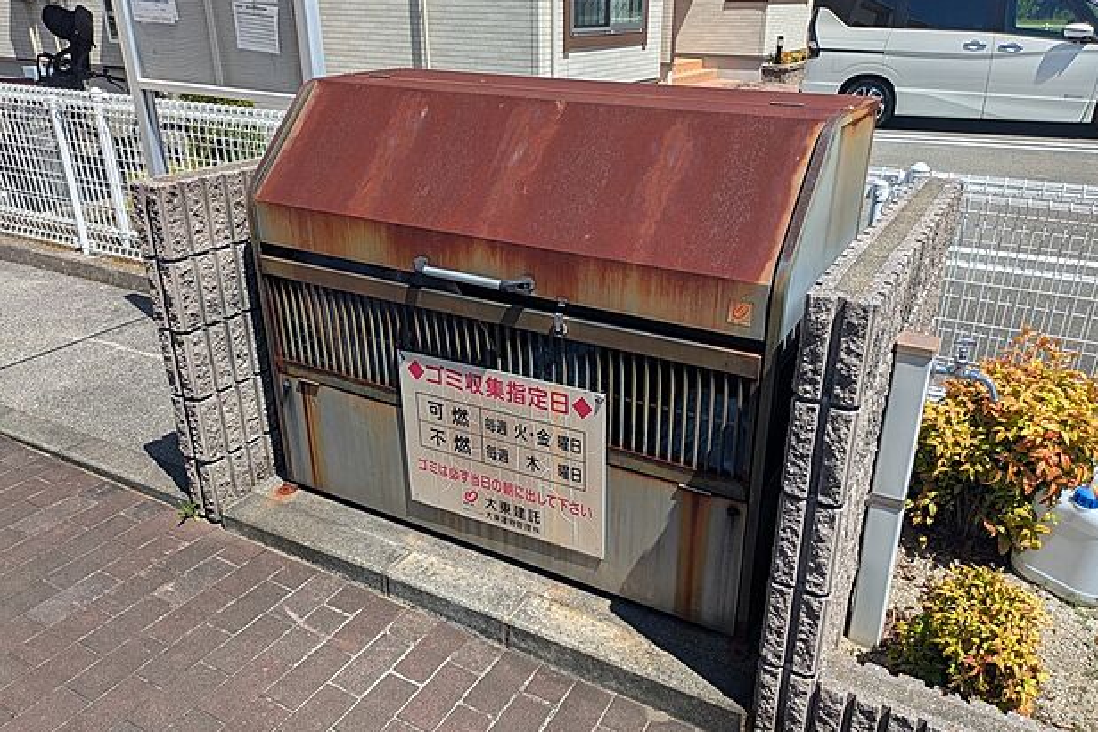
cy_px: 365
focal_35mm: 27
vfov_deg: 48.0
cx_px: 569
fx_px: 824
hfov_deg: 67.4
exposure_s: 1/2155
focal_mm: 5.43
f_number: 1.89
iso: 40
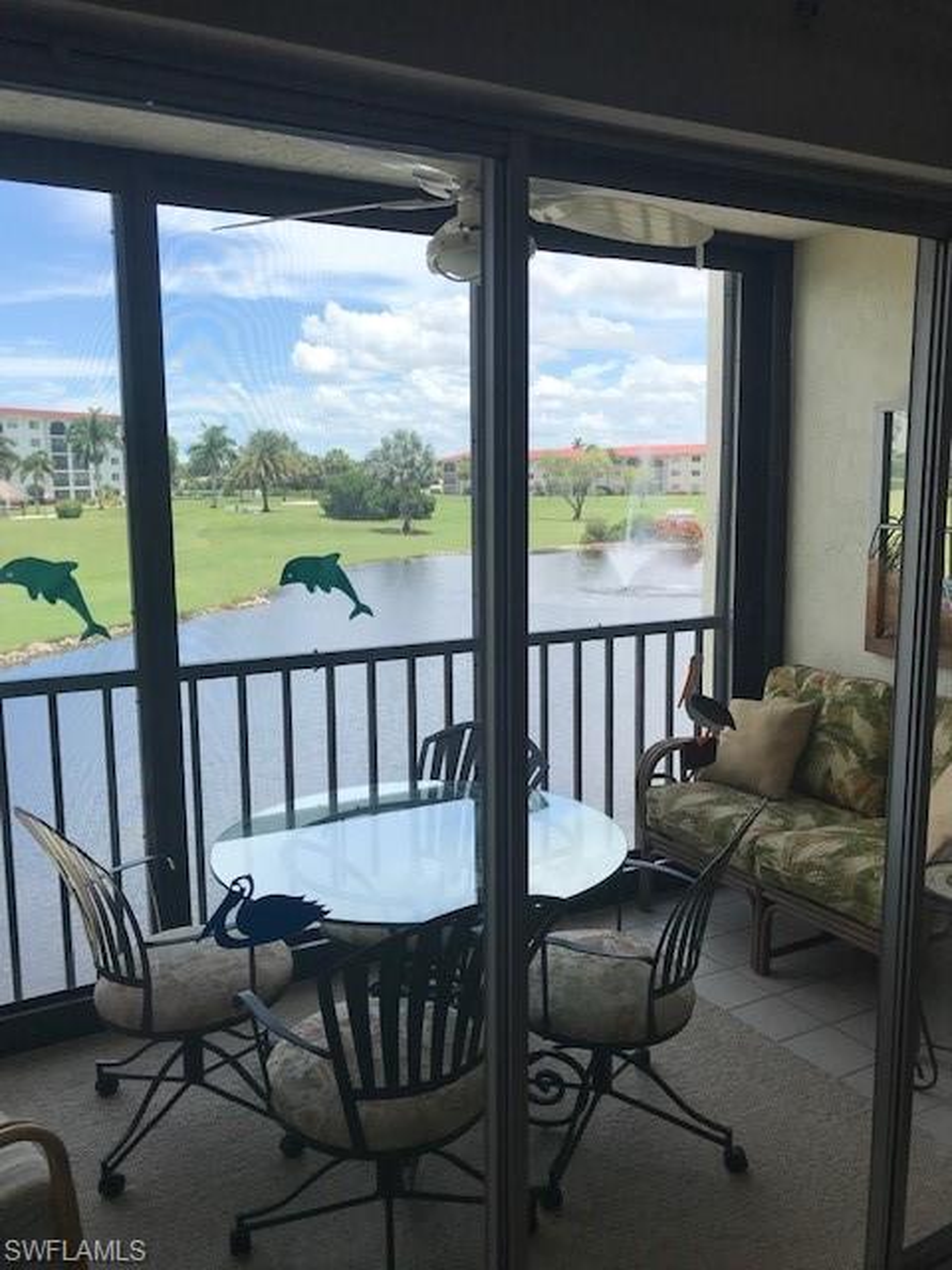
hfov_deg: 49.7
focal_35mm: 28
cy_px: 635
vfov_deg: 63.4
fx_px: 1027
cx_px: 476
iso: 20
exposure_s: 1/855
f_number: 1.8
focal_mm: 3.99
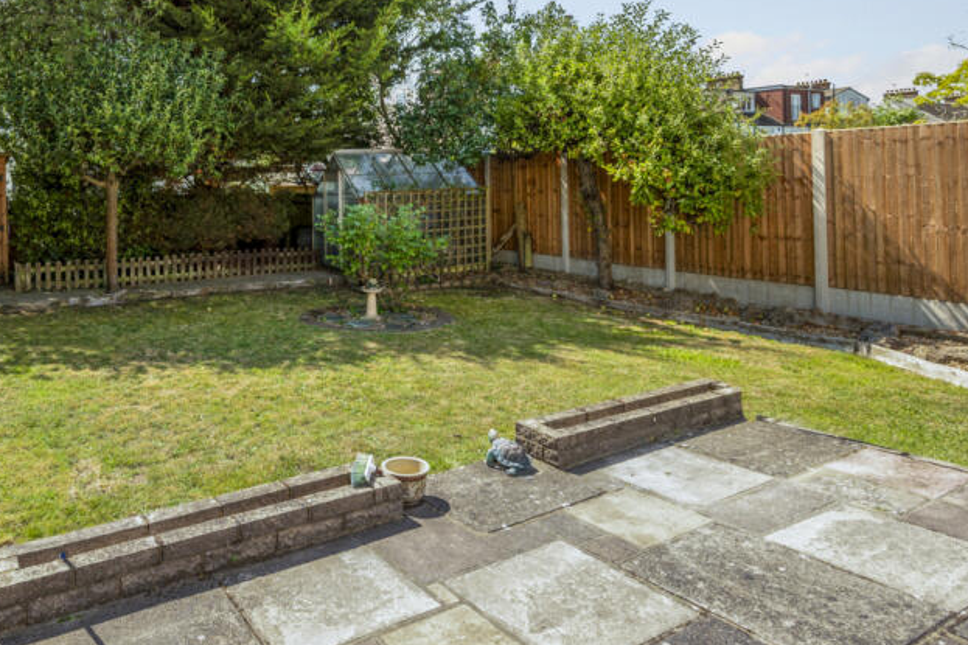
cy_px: 207
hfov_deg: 73.5
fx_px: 618
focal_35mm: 23
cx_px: 314
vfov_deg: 53.8
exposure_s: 1/320
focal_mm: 14
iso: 200
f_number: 8
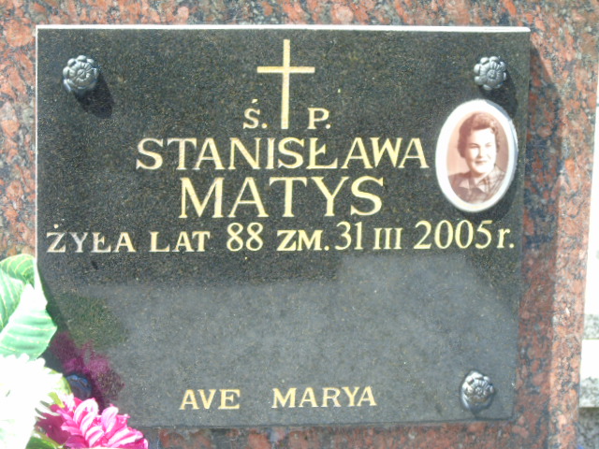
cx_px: 300
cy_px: 224
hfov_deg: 13.9
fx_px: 2457
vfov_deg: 10.4
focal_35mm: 142
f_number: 4.7
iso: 100
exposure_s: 1/125
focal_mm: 25
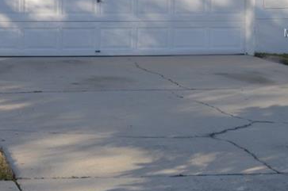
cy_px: 33
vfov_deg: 14.6
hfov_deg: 20.2
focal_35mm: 93
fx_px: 743
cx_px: -77
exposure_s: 1/200
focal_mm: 22
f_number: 6.3
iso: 100
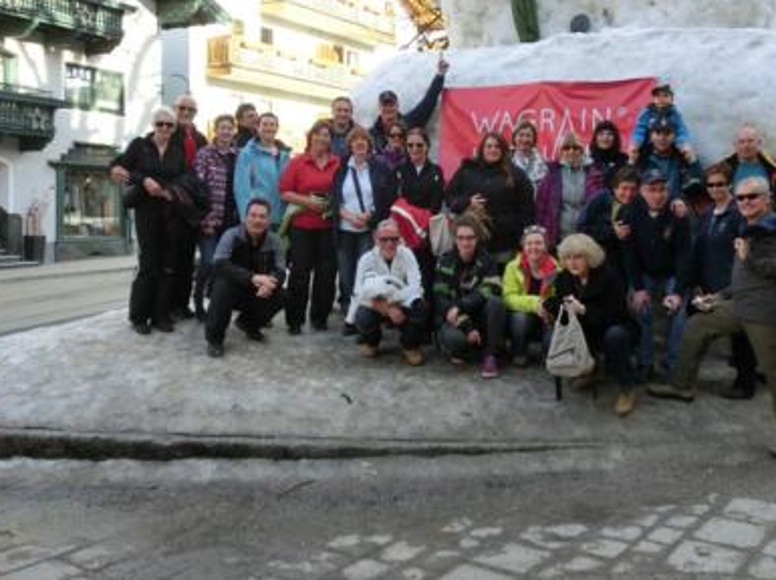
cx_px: 445
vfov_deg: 36.6
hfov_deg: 47.7
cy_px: 227
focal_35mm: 39
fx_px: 873
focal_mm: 5.3
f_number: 3.7
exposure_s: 1/125
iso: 80
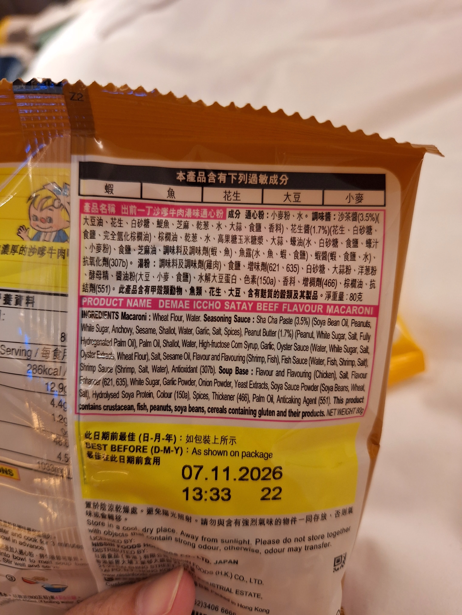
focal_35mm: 23
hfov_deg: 58.9
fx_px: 409
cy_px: 308
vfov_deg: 73.9
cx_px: 231
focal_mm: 5.54
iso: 250
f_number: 1.8
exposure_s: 1/40
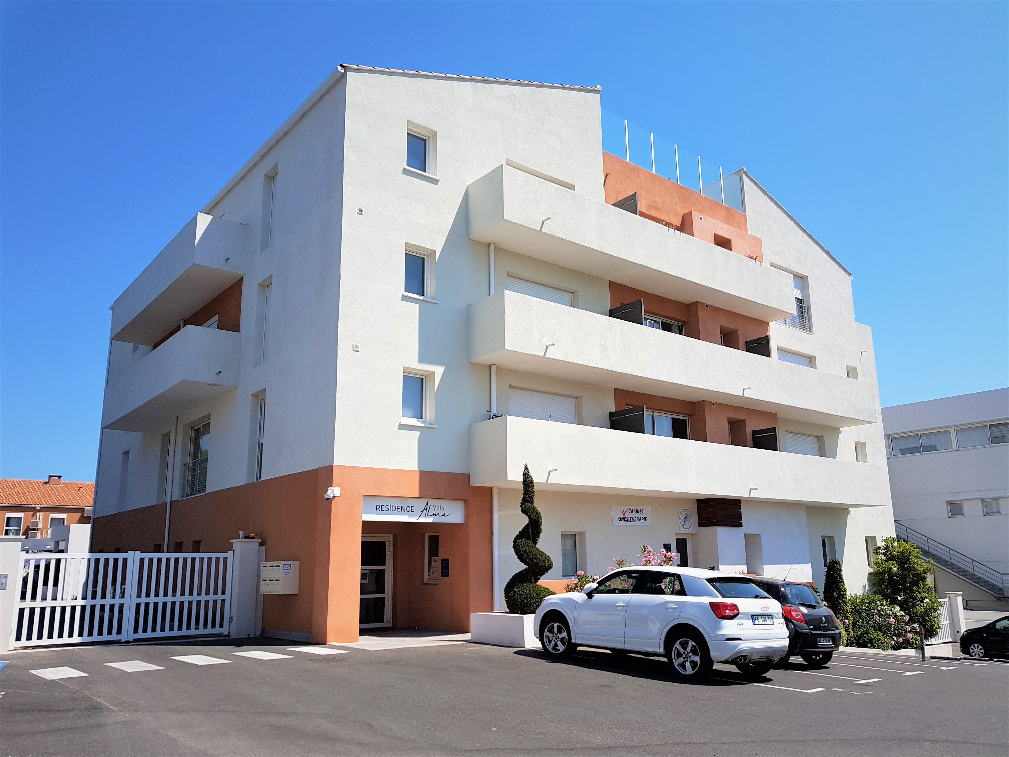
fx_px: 758
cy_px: 378
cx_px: 504
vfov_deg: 53.1
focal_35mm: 26
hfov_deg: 67.3
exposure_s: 1/2856
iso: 40
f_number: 1.7
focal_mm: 4.2
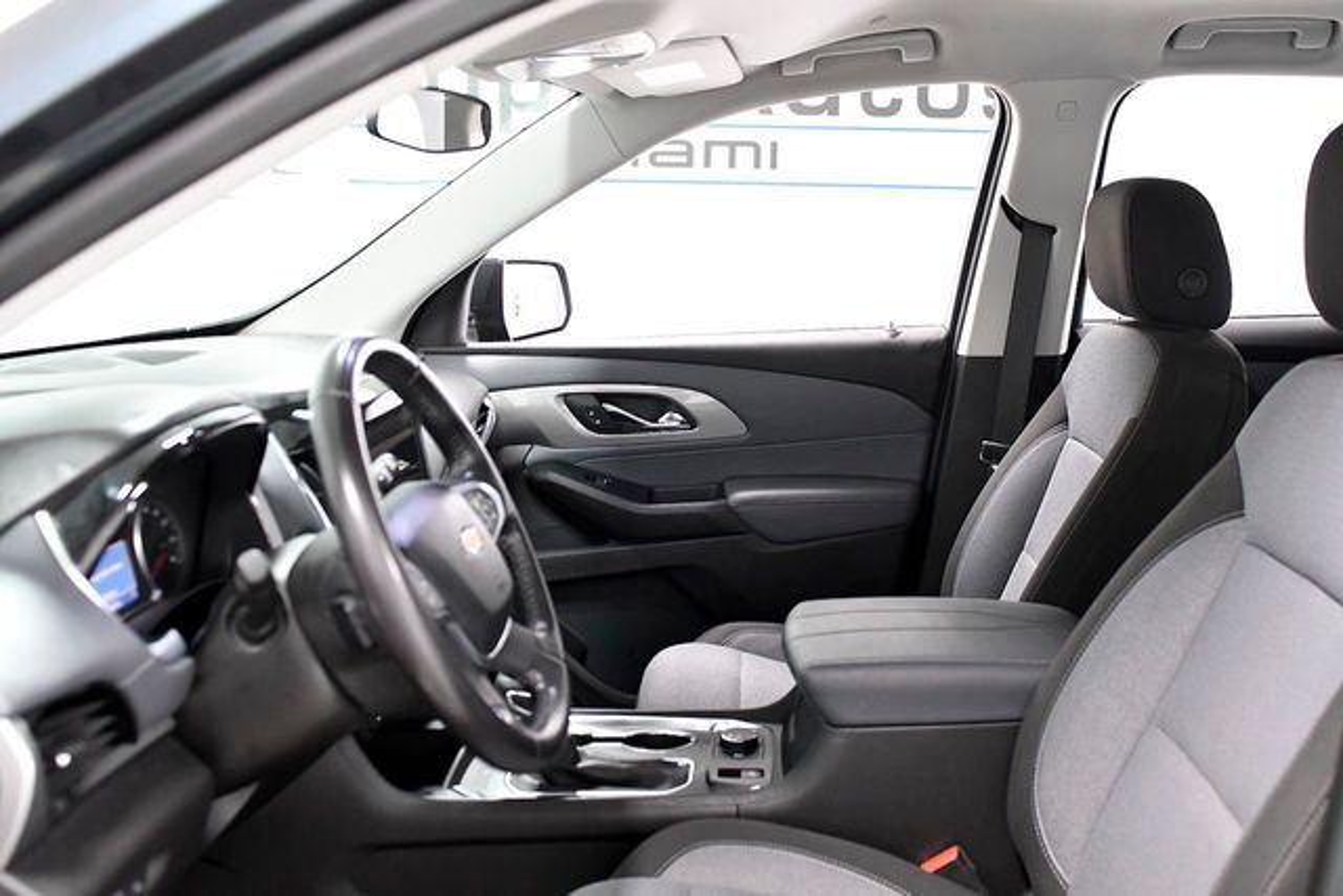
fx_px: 1343
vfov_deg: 36.9
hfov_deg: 53.1
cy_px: 448
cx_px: 672
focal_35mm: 36
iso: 2500
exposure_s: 1/160
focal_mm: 24
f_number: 3.5
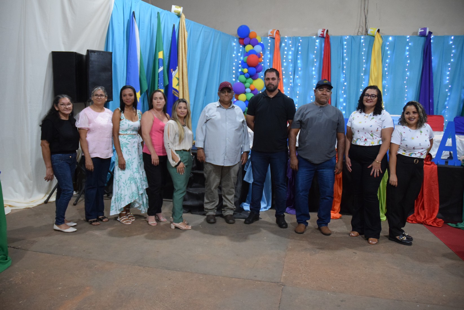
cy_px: 155
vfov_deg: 48.0
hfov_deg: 67.3
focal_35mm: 27
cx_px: 232
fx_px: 348
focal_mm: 18
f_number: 3.5
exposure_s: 1/60
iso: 2500
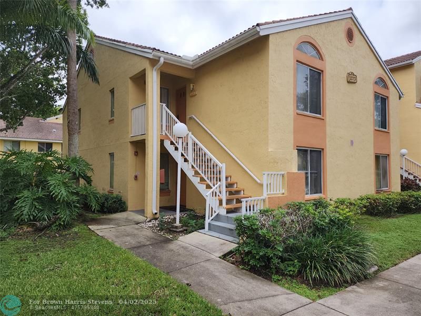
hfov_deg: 73.9
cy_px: 158
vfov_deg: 58.9
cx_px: 210
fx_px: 280
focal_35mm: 23
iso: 12
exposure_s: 1/919
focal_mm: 6.4
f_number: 1.8
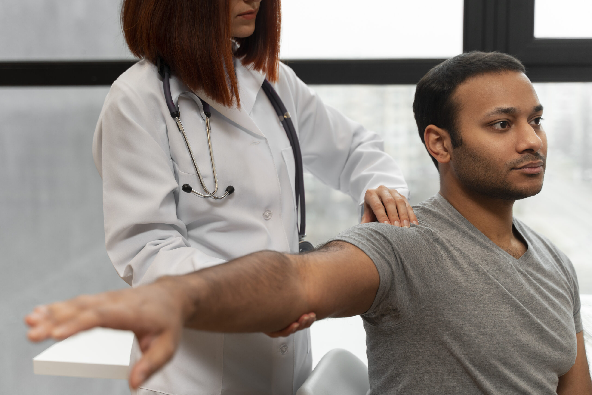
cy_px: 198
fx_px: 806
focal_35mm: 49
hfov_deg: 40.3
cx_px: 296
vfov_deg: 27.5
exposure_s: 1/160
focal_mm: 49
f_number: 2.8
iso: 400
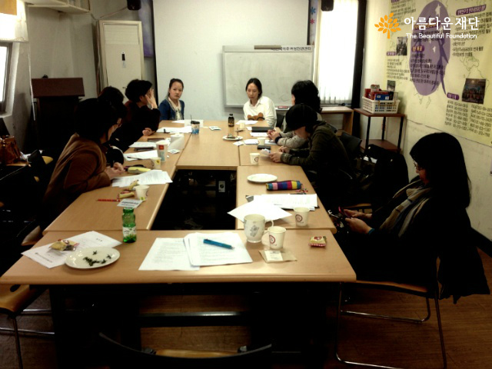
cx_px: 246
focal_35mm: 35
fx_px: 497
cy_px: 184
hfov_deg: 52.6
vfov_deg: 40.7
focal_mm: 4.28
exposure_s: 1/30
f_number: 2.4
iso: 50
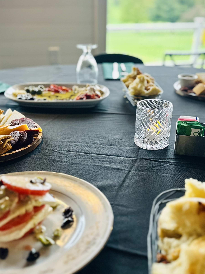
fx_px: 316
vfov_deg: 46.7
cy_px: 153
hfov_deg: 35.9
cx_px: 96
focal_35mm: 40
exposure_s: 1/120
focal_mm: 6.86
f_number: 1.78
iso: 250
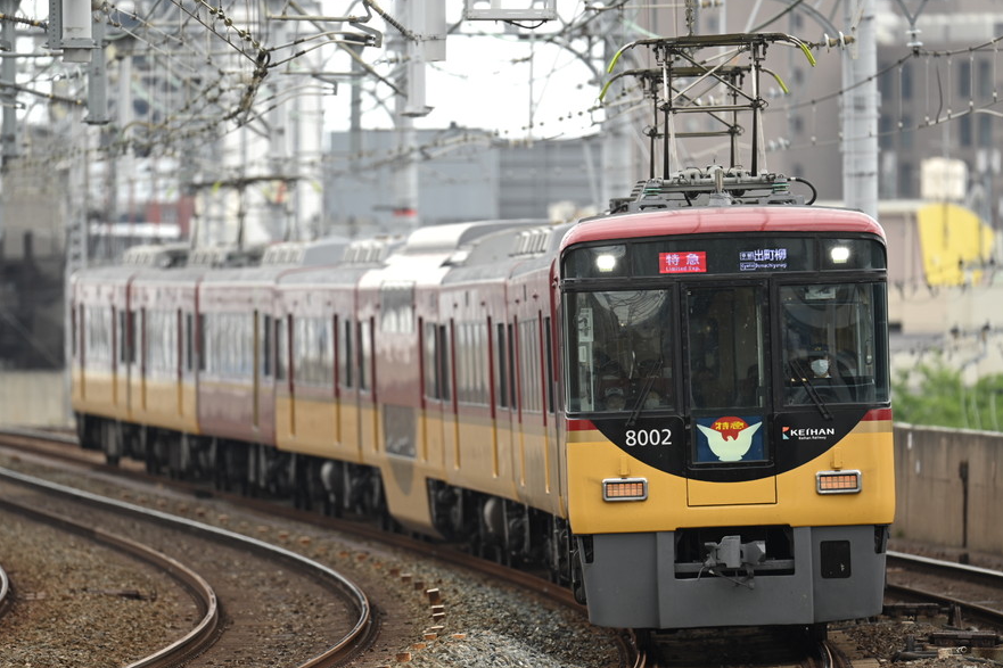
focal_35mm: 511
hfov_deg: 4.0
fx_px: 14233
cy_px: 337
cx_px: 493
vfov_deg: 2.7
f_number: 4
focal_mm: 500
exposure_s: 1/100
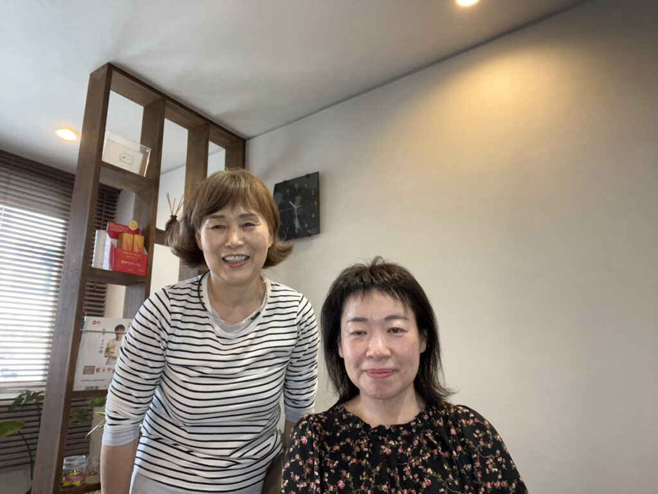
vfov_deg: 58.9
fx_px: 437
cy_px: 247
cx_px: 329
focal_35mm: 23
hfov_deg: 73.9
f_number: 2.2
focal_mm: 2.71
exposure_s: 1/60
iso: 200
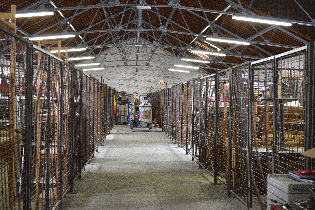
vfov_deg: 22.6
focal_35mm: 60
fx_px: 525
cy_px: 105
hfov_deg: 33.4
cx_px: 158
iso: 1250
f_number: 5
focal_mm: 40
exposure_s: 1/60
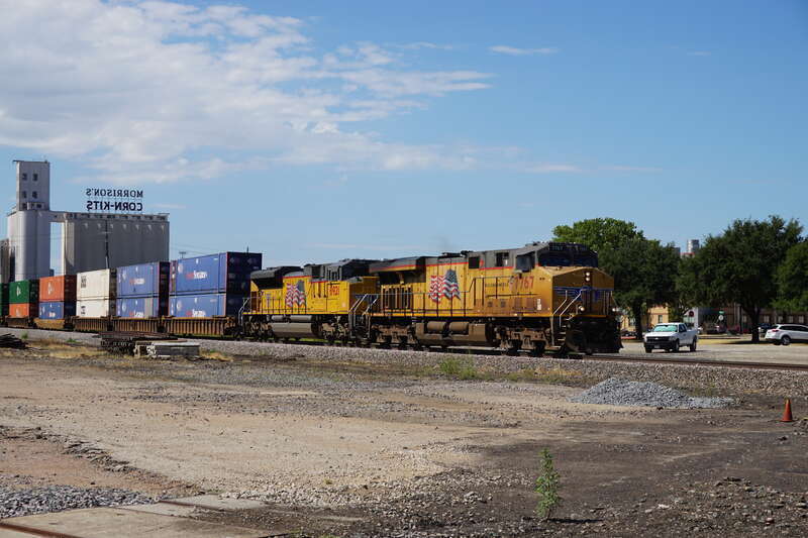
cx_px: 404
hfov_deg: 31.9
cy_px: 269
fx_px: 1414
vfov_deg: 21.6
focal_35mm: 63
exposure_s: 1/200
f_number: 11
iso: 100
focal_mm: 42
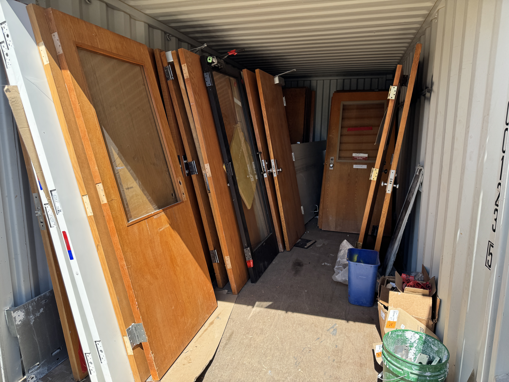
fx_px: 353
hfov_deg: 71.6
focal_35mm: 24
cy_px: 191
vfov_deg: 56.8
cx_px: 254
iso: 80
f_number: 1.78
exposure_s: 1/1193
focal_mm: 6.76
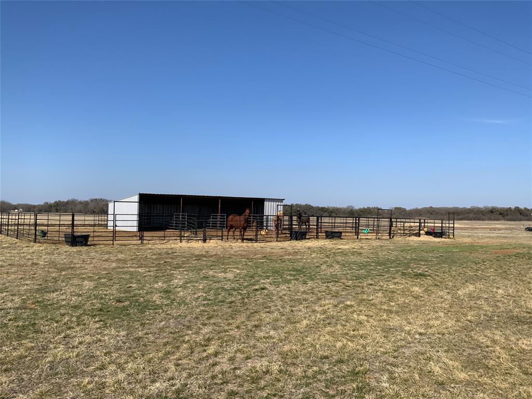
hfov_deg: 61.7
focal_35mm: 29
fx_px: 446
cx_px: 266
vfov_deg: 48.2
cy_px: 200
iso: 20
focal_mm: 3
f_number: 1.8
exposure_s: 1/2801
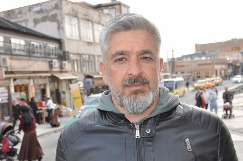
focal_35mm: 53
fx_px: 355
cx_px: 125
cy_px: 101
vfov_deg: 25.5
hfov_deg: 37.8
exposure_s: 1/200
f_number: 7.1
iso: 200
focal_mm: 27
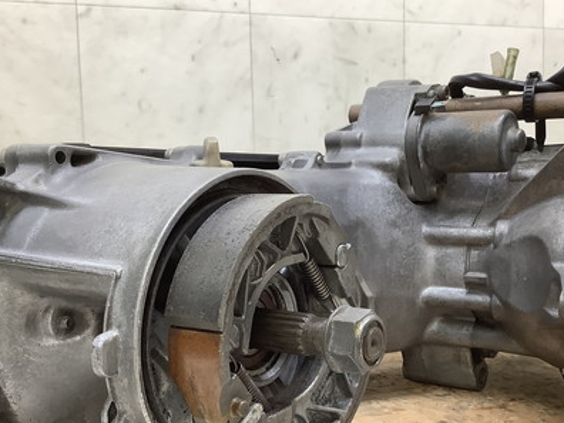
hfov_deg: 40.3
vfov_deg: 30.5
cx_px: 328
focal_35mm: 47
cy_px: 298
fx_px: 766
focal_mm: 3.3
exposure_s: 1/60
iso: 80
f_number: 2.4
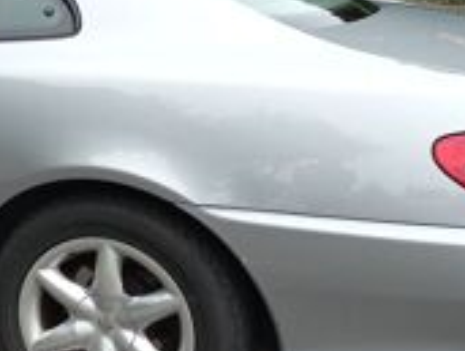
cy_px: 185
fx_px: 942
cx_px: -30
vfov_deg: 21.1
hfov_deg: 25.9
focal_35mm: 70
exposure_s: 1/100
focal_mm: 4.6
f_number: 1.8
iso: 40
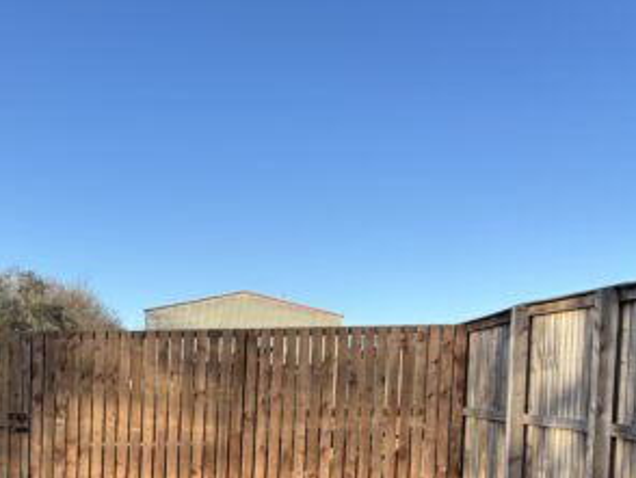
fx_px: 975
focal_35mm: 53
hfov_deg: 35.4
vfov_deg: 26.6
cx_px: 162
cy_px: 430
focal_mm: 5.96
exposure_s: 1/1381
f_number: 1.6
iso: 50
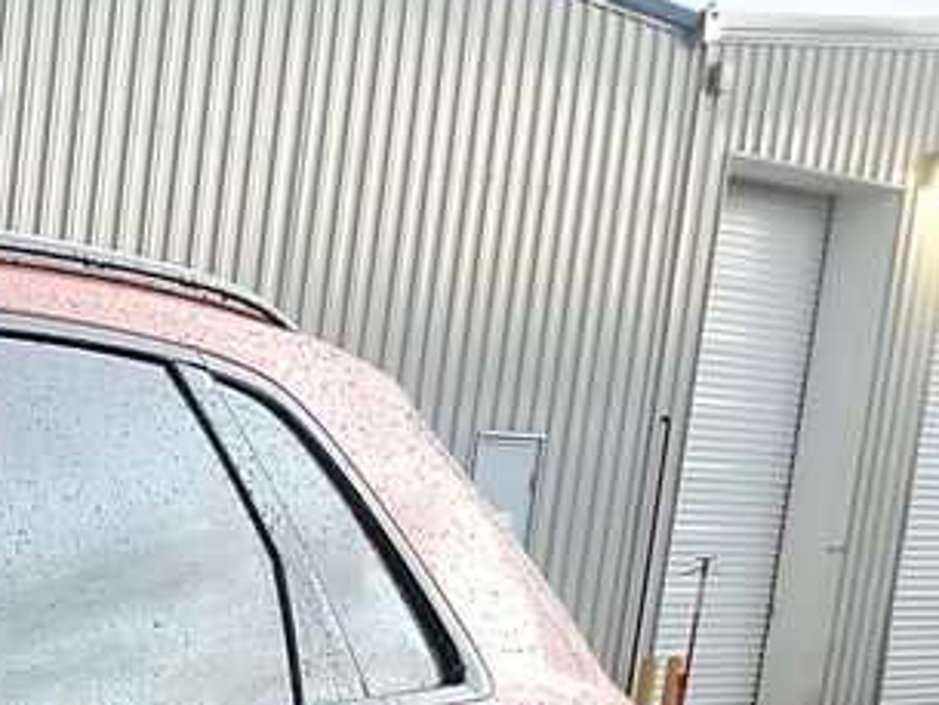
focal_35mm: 126
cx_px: -1373
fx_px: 3419
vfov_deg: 10.4
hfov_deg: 12.2
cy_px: 1613
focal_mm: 6.7
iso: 425
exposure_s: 1/59
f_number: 1.8
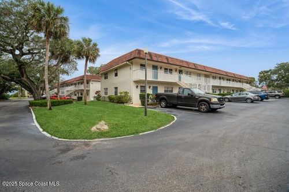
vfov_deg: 77.3
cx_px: 144
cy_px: 96
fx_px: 120
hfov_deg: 100.4
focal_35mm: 15
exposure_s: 1/80
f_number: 8
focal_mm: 15
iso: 200
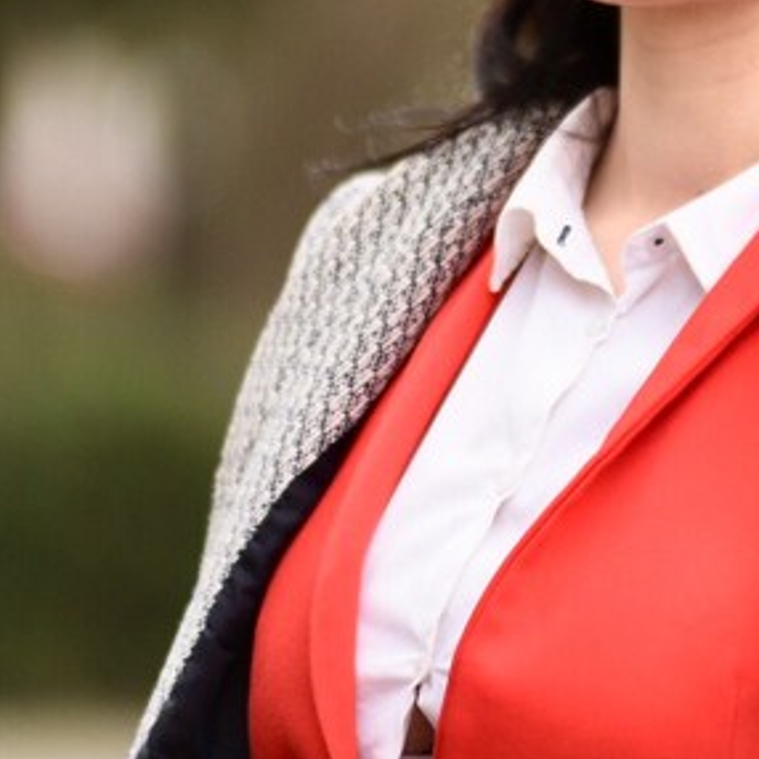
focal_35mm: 503
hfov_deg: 3.5
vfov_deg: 3.5
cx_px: 609
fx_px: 12478
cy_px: 66
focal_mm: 200
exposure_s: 1/1600
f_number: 2.8
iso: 500
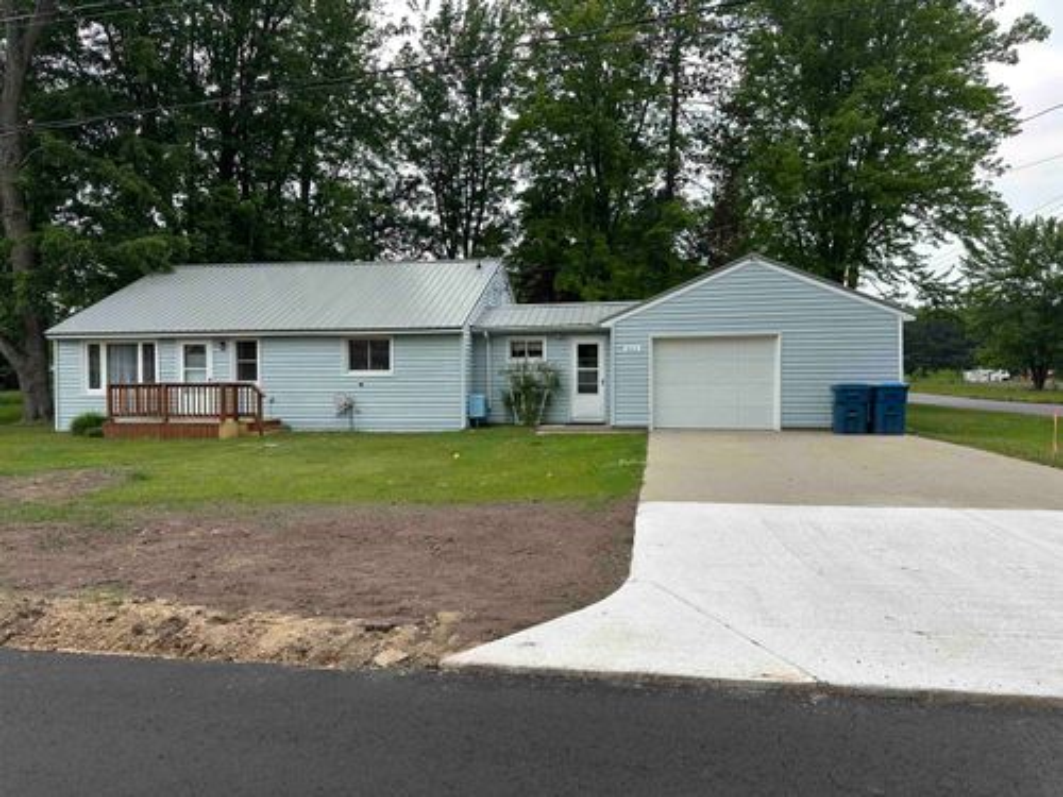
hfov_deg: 71.6
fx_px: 737
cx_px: 532
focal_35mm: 24
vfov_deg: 56.8
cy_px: 398
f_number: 1.78
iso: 80
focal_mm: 6.86
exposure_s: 1/1721
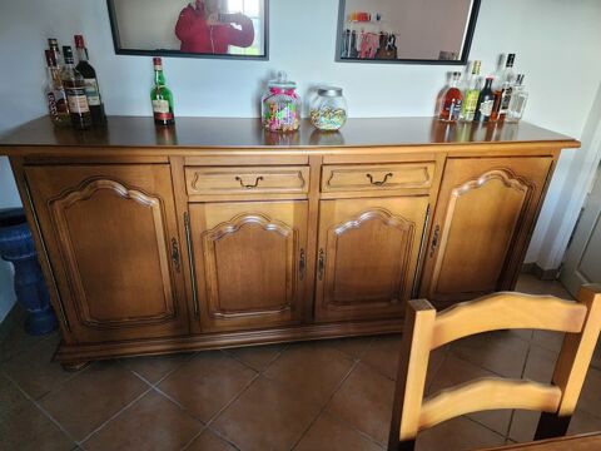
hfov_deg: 73.9
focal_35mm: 23
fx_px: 399
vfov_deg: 58.9
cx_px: 300
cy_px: 226
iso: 1000
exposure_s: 1/120
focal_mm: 6.4
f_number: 1.8
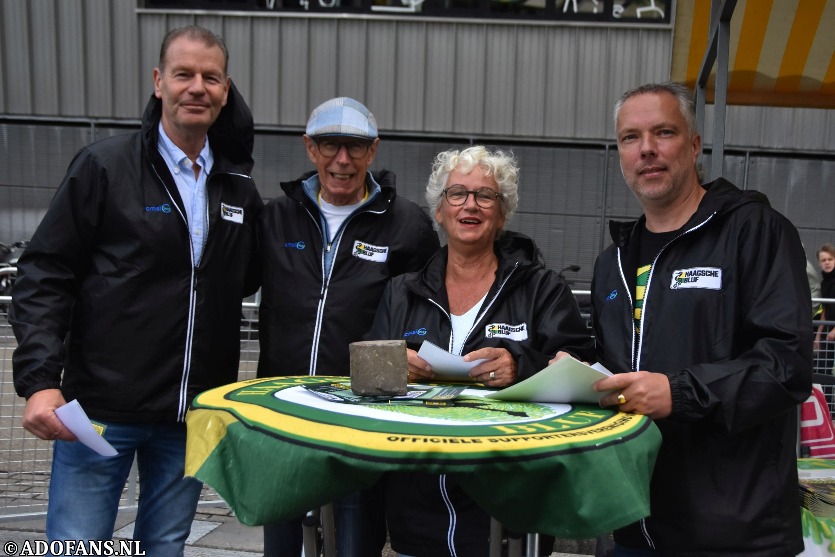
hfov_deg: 53.1
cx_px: 418
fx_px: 835
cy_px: 278
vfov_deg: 36.9
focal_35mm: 36
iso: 800
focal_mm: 24
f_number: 4
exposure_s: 1/3200
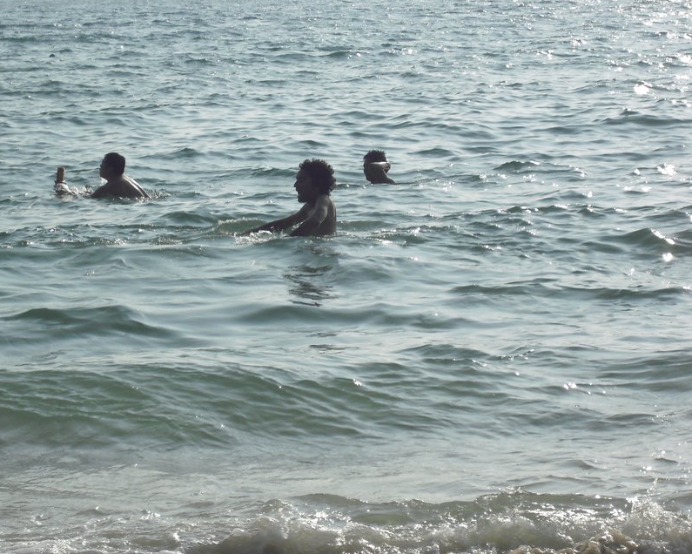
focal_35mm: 142
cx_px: 256
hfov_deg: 13.6
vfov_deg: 10.9
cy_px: 233
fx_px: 2908
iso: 100
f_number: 14.7
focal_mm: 18.6
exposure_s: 1/200
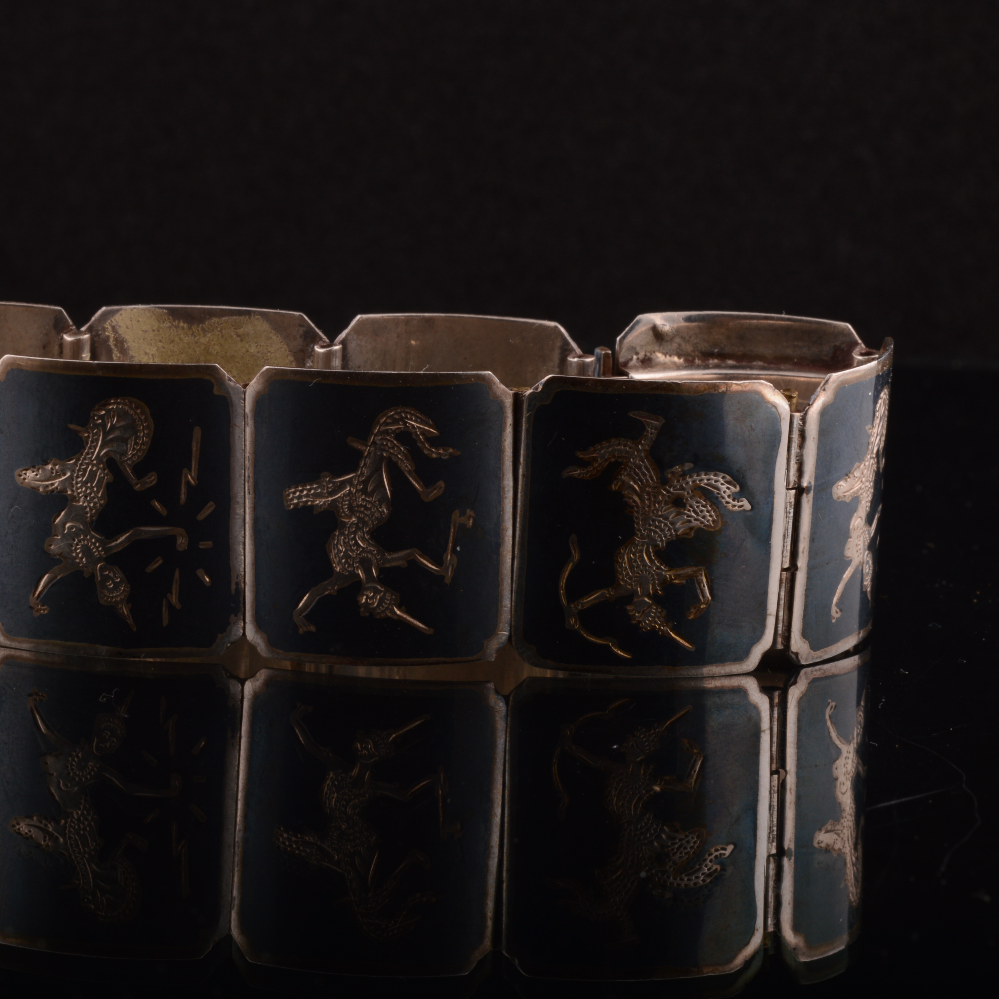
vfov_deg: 15.0
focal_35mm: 116
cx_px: 340
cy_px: 499
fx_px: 3787
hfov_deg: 15.0
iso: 100
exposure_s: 1/200
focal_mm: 60
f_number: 22
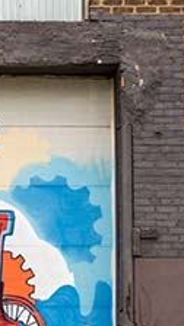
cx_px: -39
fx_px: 755
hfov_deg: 13.5
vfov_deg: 24.3
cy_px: 231
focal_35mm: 87
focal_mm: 32
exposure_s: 1/250
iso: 500
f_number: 5.6
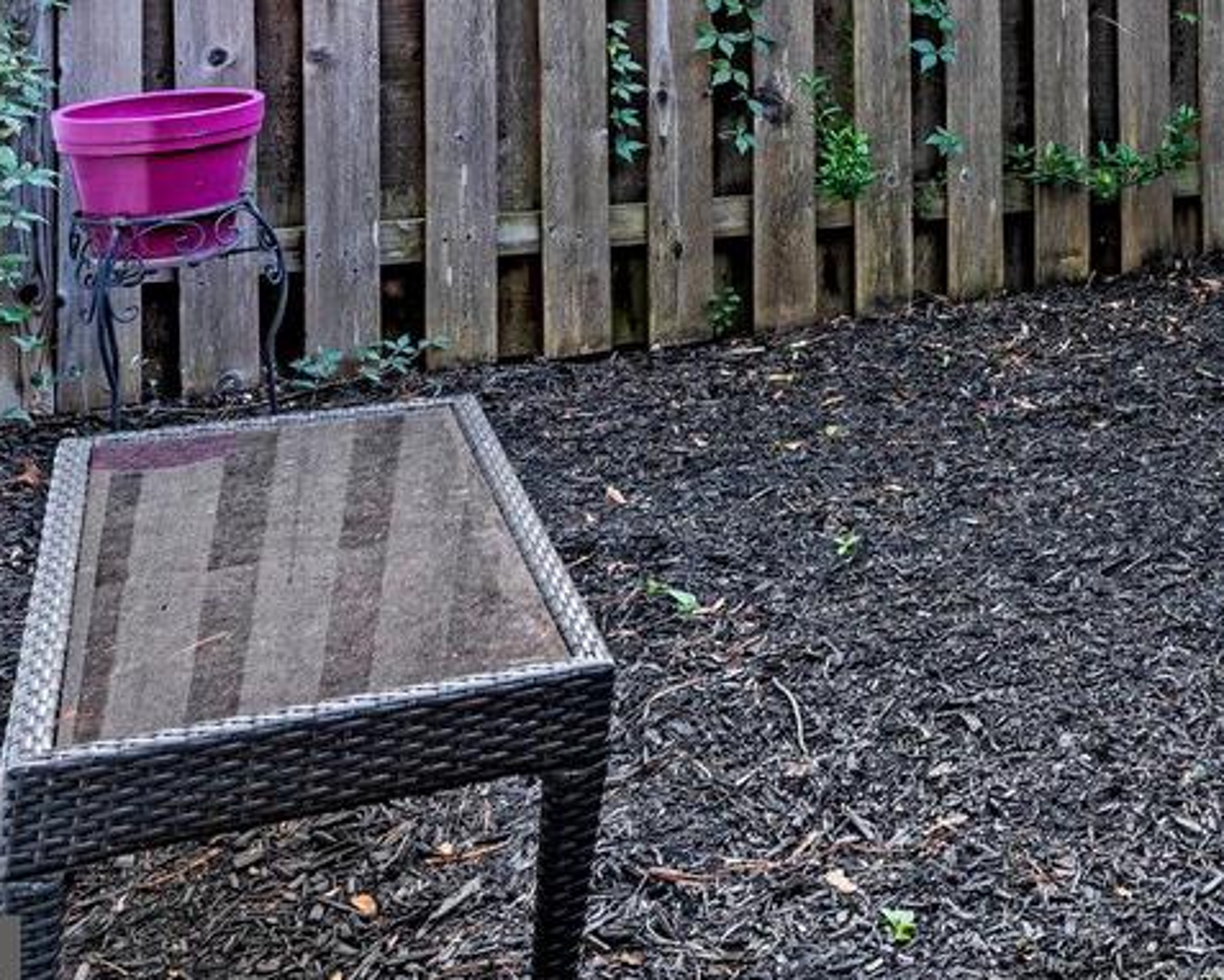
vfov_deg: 26.2
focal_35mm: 52
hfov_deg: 30.6
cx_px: 1468
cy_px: -185
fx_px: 1879
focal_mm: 18.3
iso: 125
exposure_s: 1/30
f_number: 8
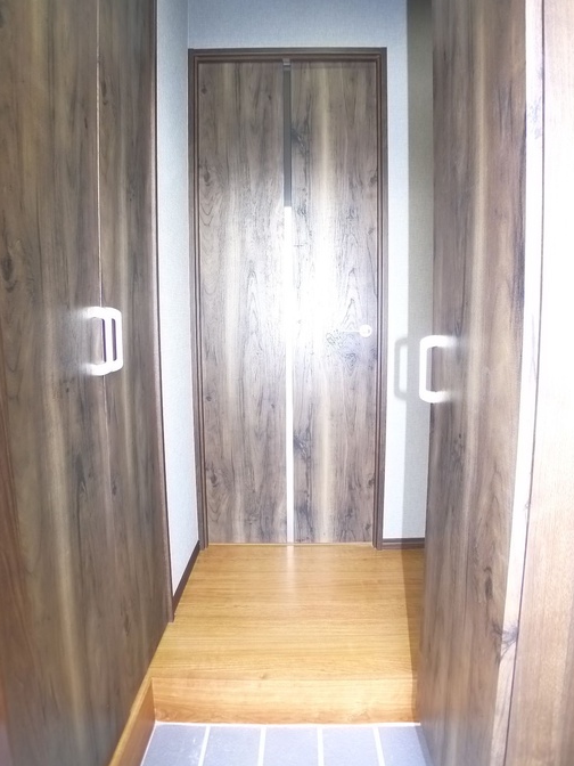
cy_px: 372
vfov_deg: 69.4
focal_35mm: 25
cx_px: 296
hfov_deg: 54.9
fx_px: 553
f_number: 2
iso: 400
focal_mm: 5.1
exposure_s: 1/40
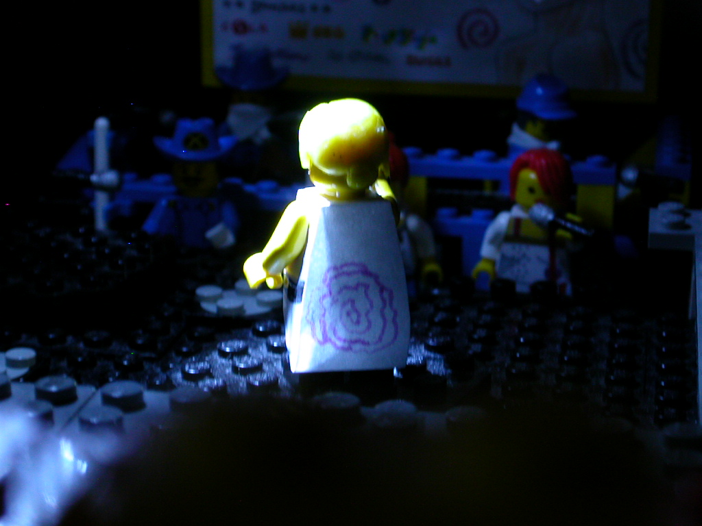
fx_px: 1764
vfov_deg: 17.0
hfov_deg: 22.5
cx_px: 351
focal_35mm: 87
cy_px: 263
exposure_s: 1
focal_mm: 13.3
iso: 200
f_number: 4.3
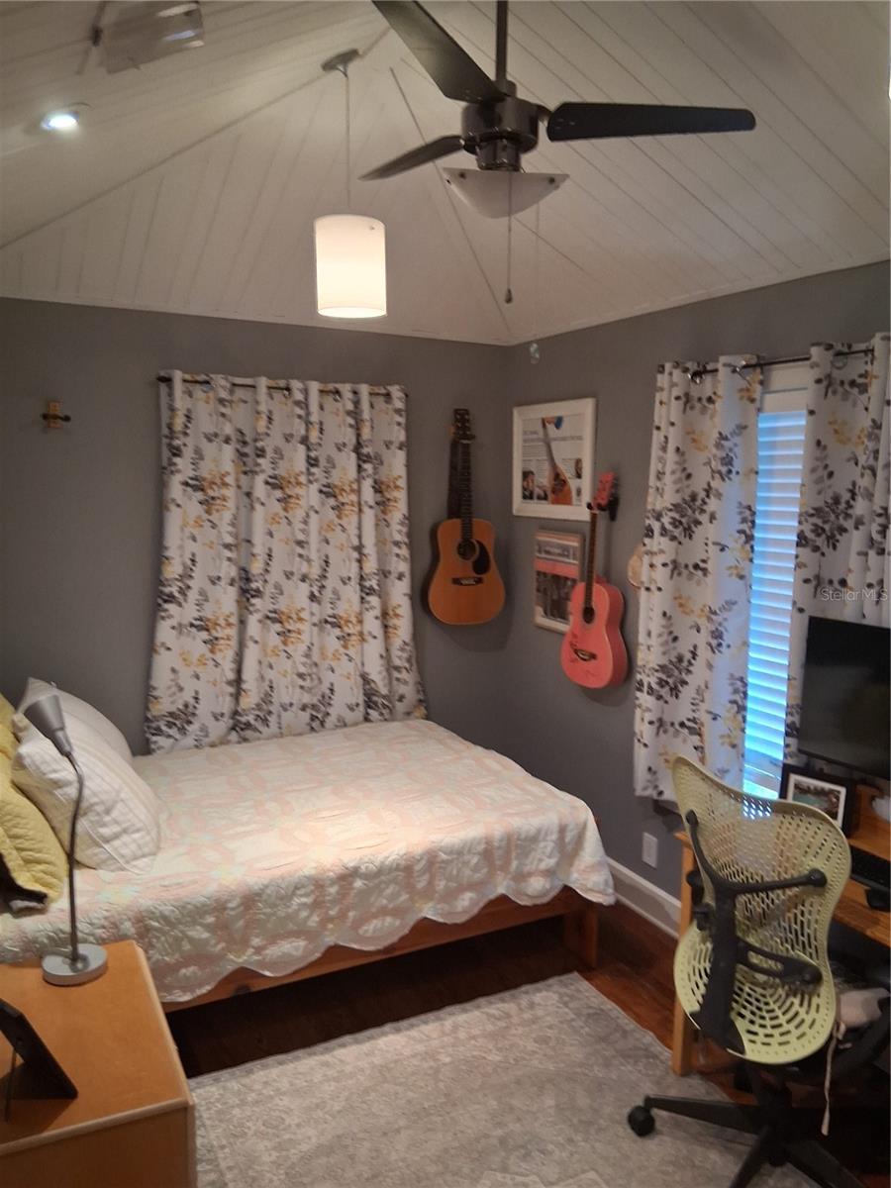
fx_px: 892
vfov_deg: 67.3
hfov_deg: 53.1
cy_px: 594
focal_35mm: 26
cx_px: 446
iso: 320
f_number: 1.8
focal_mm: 3.98
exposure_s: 1/50
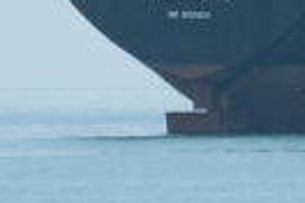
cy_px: 340
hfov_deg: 0.9
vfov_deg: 0.6
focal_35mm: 2274
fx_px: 19264
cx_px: 624
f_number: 8
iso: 320
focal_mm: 196
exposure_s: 1/800
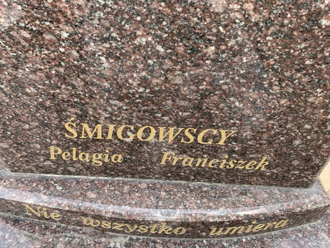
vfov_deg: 53.1
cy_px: 124
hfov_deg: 67.3
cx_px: 165
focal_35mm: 26
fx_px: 248
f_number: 1.8
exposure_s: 1/280
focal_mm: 4.25
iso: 25
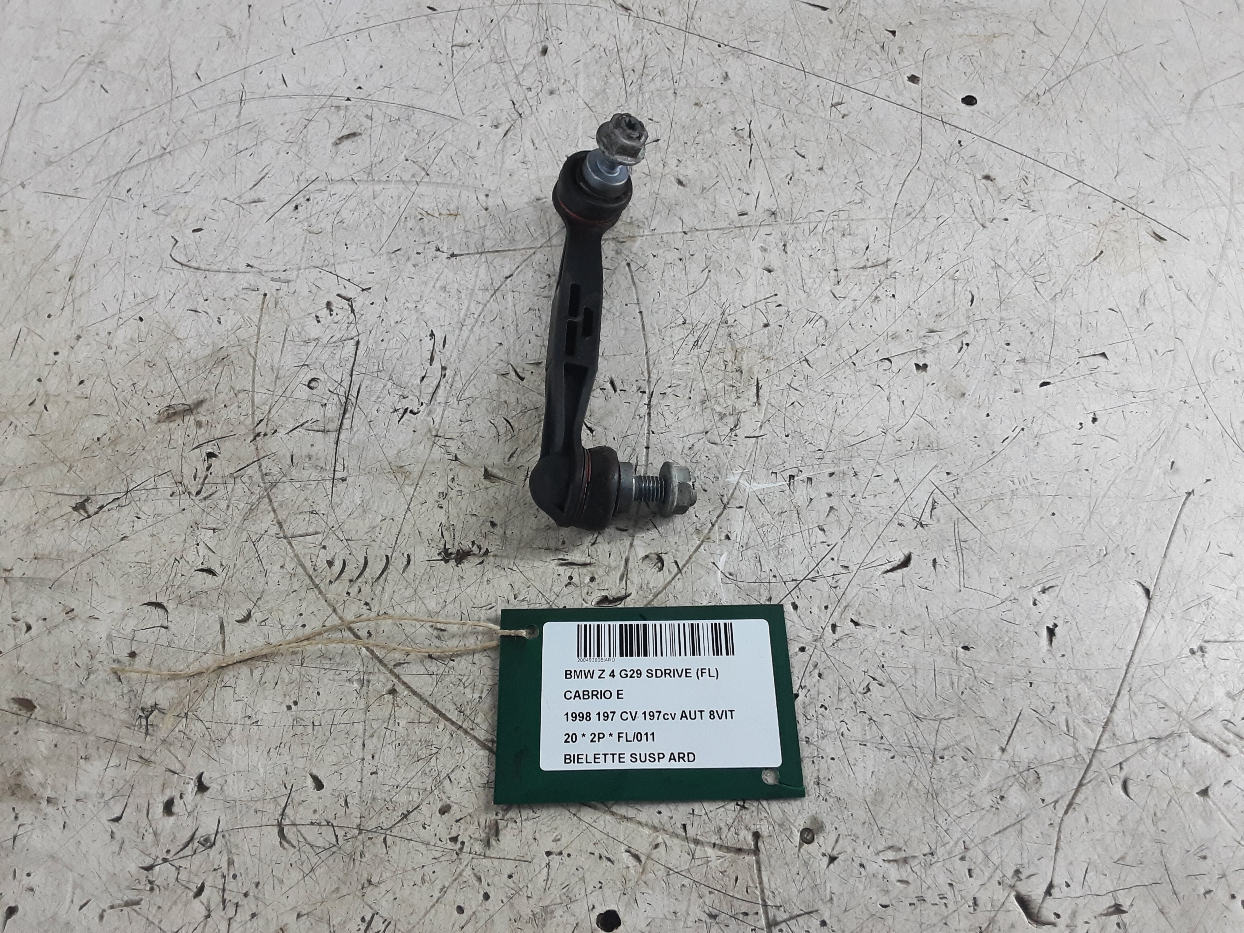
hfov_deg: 65.3
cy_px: 466
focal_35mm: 27
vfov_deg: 51.4
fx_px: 970
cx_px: 622
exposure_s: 1/50
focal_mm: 2.91
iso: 125
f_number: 1.9
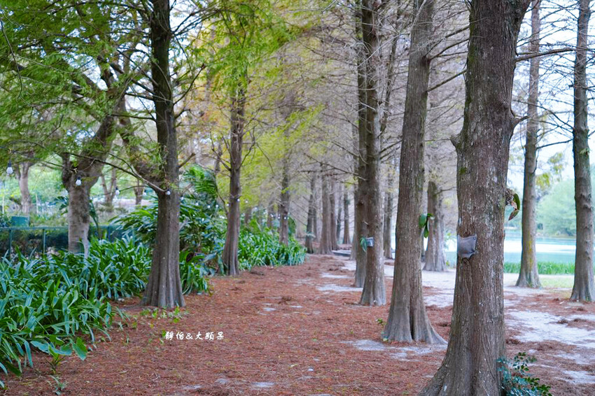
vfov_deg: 29.2
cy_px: 198
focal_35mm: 46
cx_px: 298
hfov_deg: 42.8
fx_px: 760
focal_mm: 46
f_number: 4
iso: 1000
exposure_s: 1/50
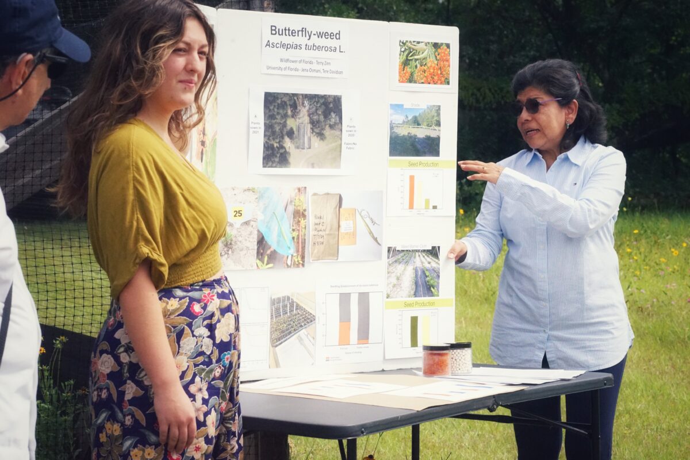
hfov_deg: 19.5
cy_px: 230
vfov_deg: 13.0
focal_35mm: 105
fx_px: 2012
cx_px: 345
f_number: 13
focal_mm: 105
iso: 6400
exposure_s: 1/5000
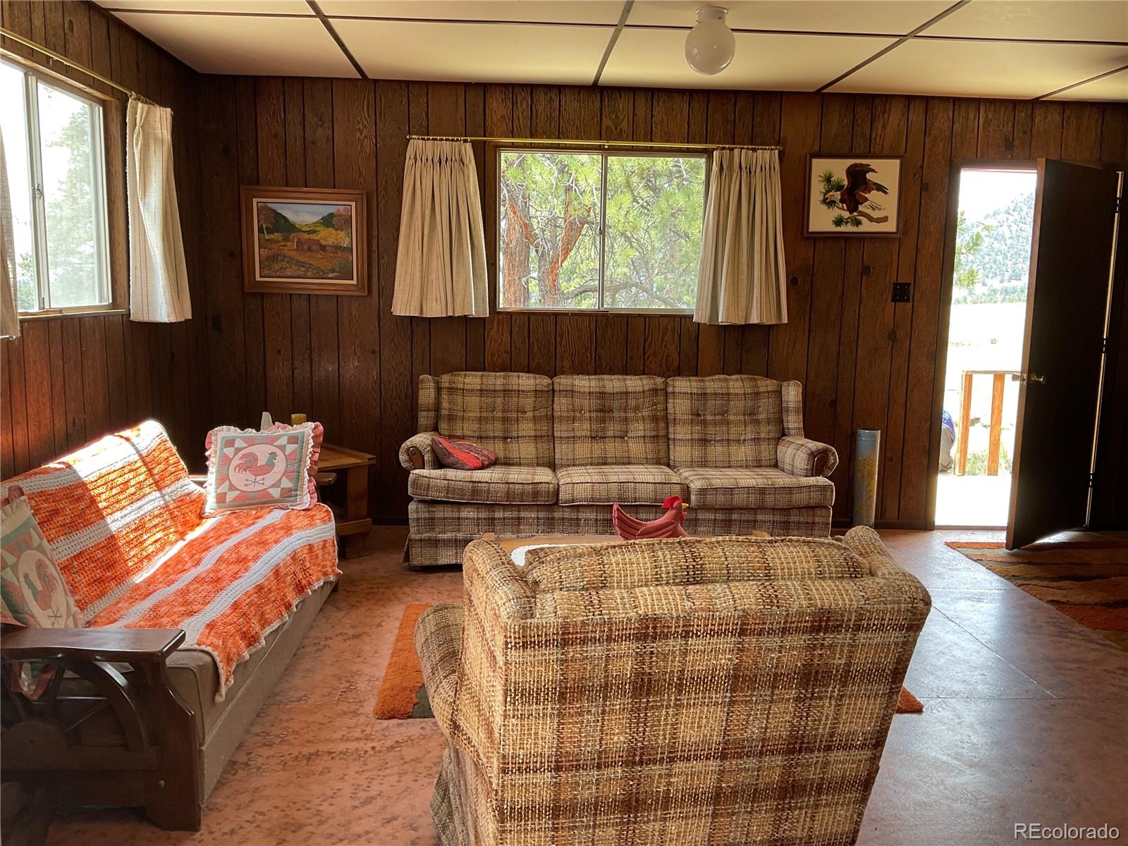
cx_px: 564
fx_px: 945
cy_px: 423
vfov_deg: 48.2
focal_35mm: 29
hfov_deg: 61.7
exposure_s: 1/122
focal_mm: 3
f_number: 1.8
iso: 40
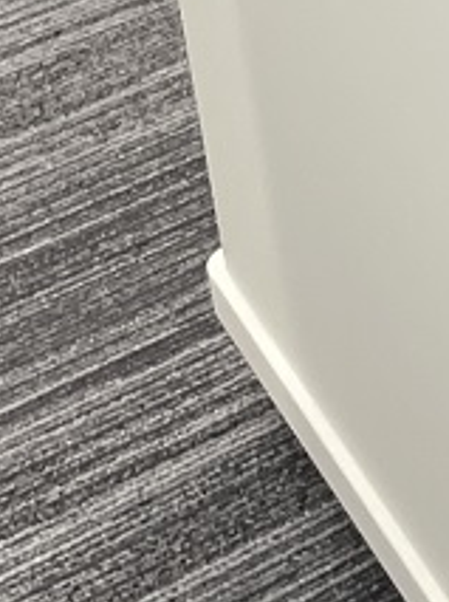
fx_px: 2897
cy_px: -507
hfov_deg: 8.2
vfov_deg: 11.0
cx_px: 1022
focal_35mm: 167
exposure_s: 1/100
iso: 80
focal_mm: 4.2
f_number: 1.6
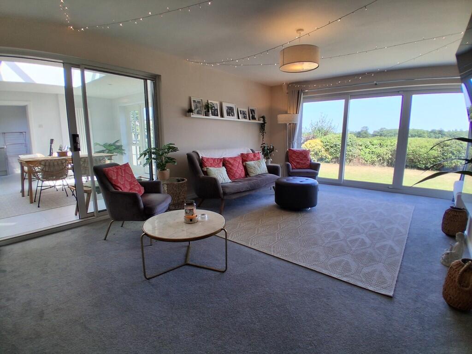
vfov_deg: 74.7
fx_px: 232
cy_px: 177
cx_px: 236
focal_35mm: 17
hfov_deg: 91.0
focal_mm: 1.4
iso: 50
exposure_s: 1/187
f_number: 2.2
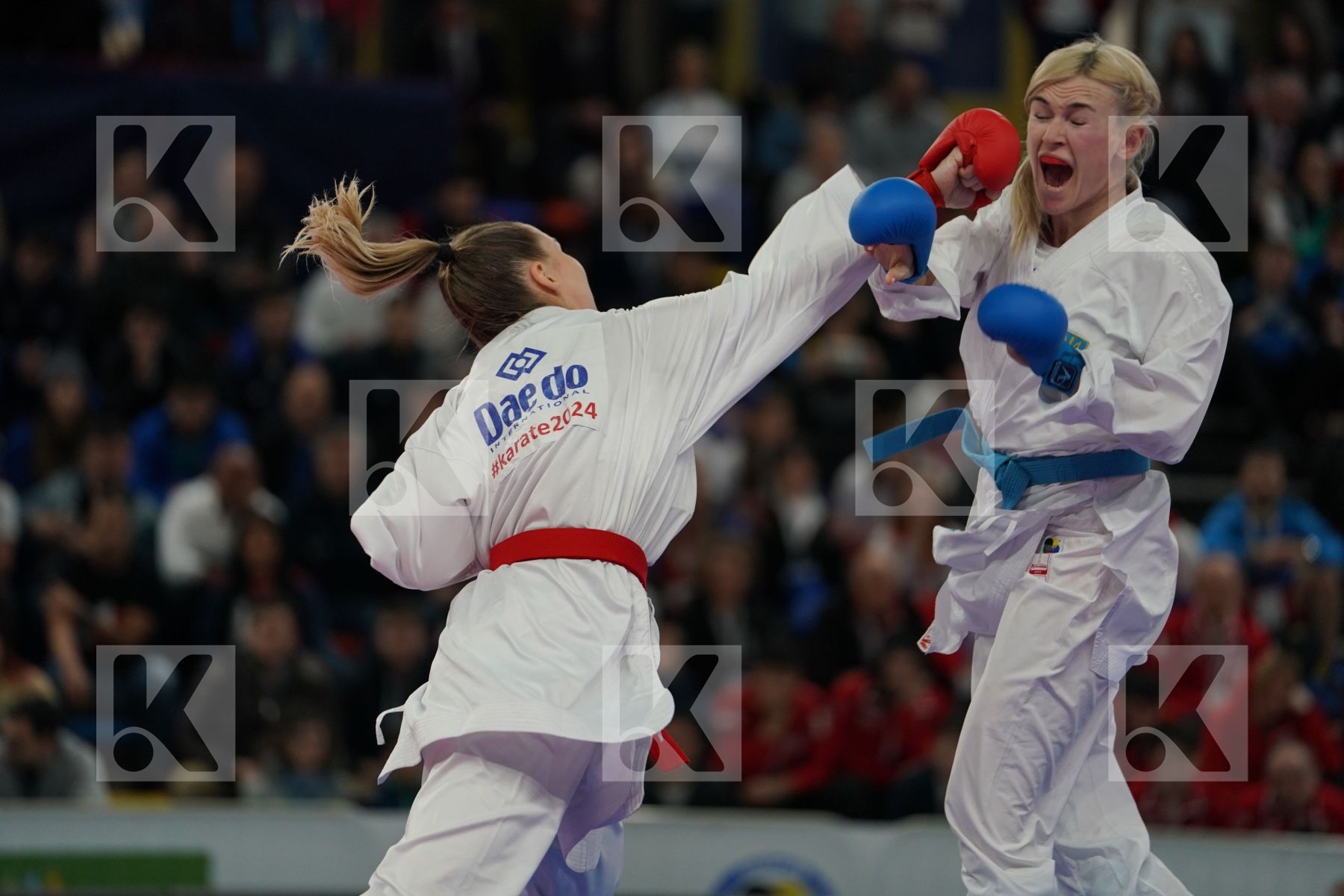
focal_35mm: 200
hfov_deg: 10.3
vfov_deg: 6.9
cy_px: 448
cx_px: 672
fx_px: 7466
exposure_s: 1/1000
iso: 1250
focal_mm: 200
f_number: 2.8
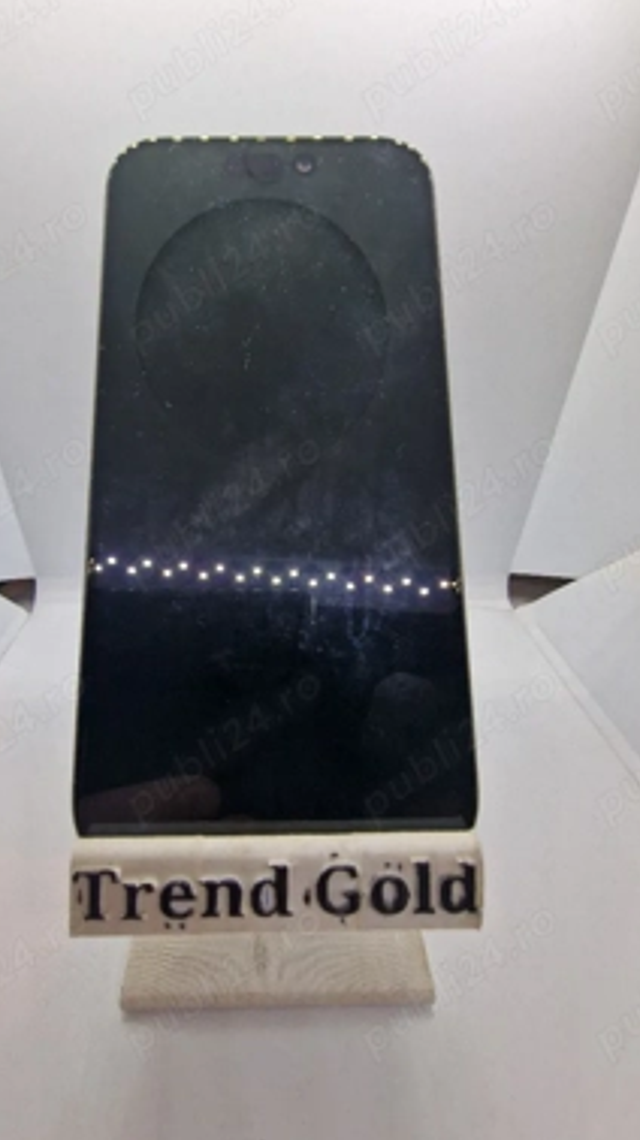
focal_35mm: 15
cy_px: 546
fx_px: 454
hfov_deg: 70.2
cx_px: 284
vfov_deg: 103.0
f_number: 2.2
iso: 50
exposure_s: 1/167
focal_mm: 2.2
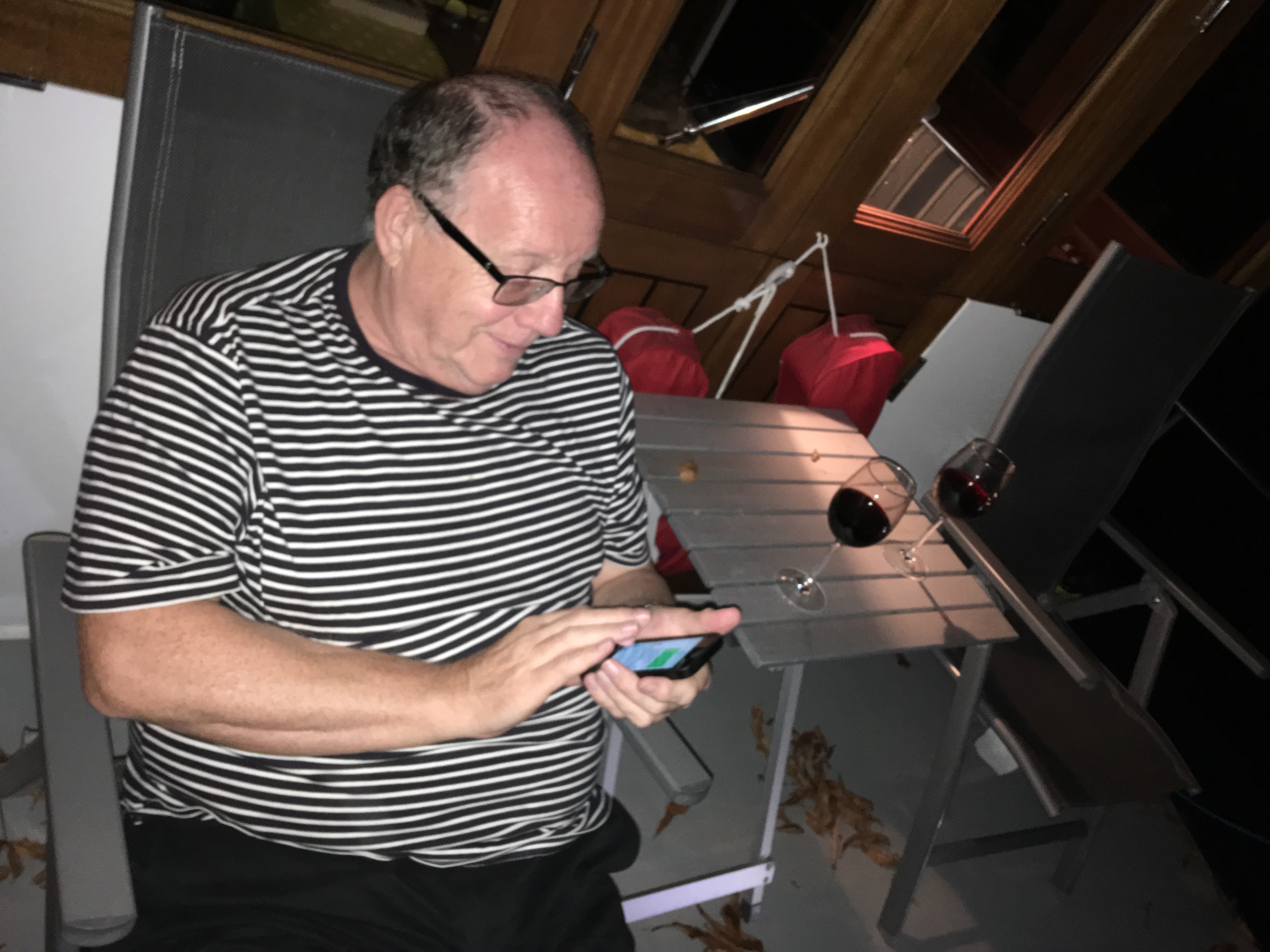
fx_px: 1064
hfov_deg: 61.7
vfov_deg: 48.2
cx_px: 635
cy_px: 476
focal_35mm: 29
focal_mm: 4.15
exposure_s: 1/17
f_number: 2.2
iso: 160
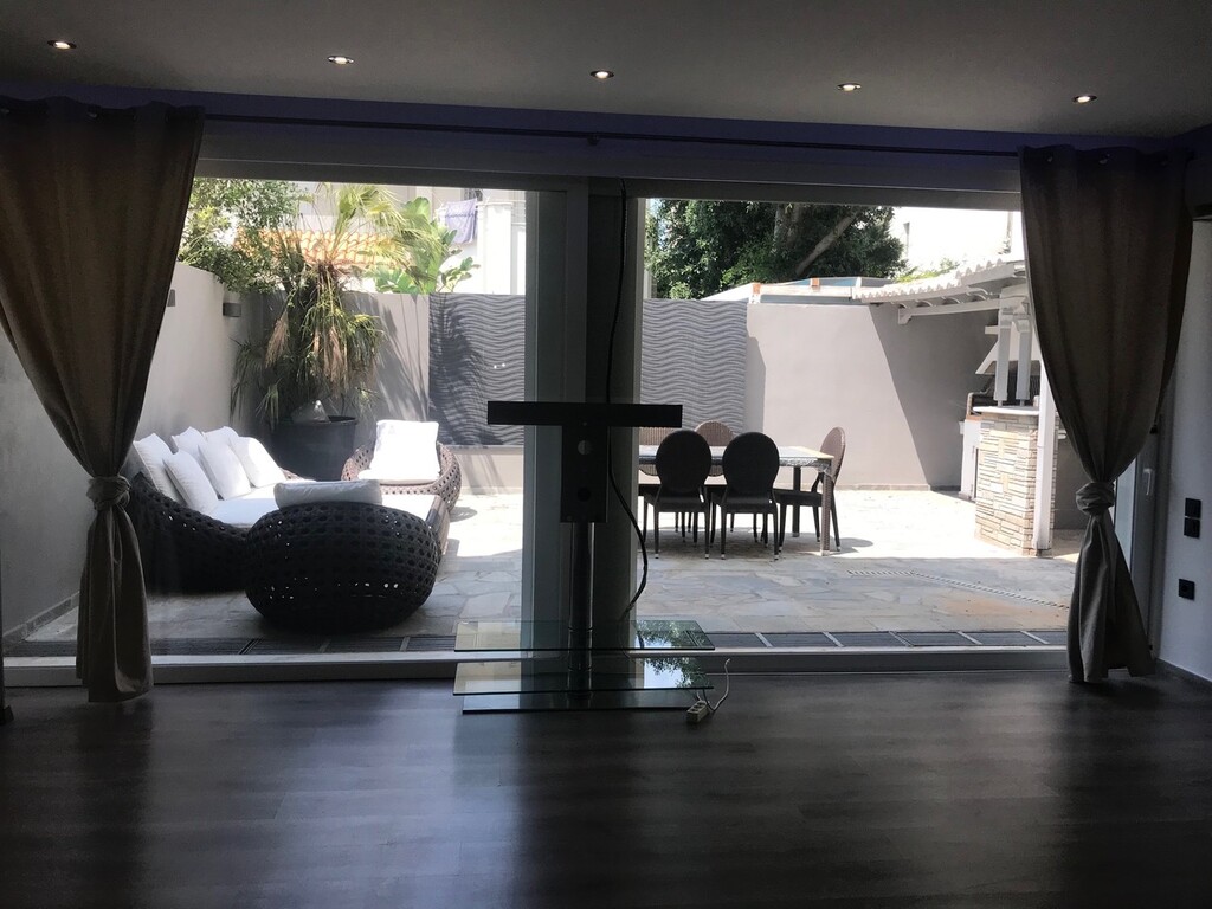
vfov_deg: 49.7
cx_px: 606
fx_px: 980
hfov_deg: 63.4
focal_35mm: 28
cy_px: 454
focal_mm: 3.99
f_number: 1.8
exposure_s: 1/1030
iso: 40
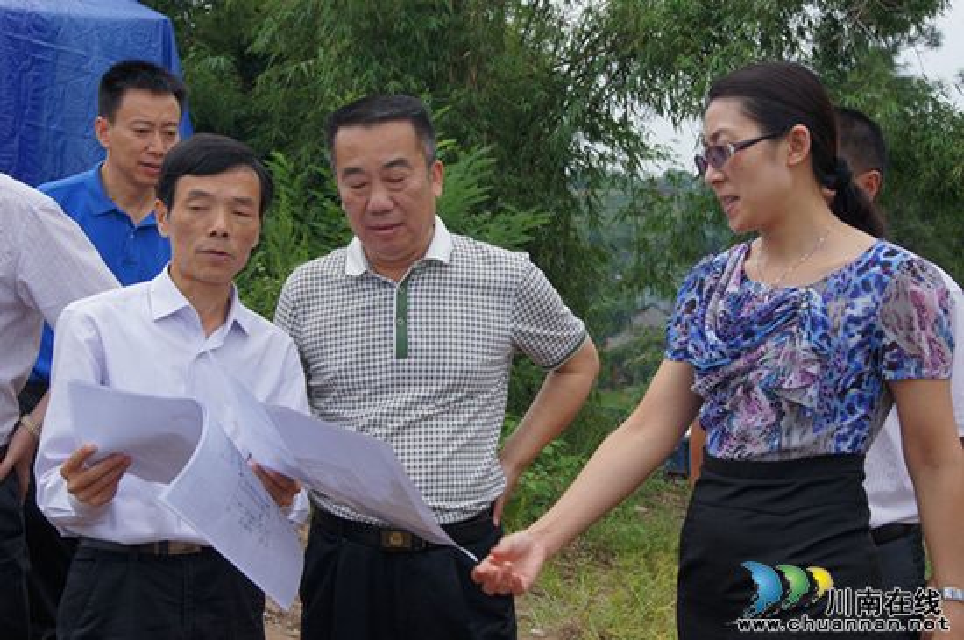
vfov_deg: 25.7
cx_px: 482
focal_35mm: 52
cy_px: 320
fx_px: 1404
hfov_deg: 37.9
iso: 200
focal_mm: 35
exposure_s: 1/250
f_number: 9
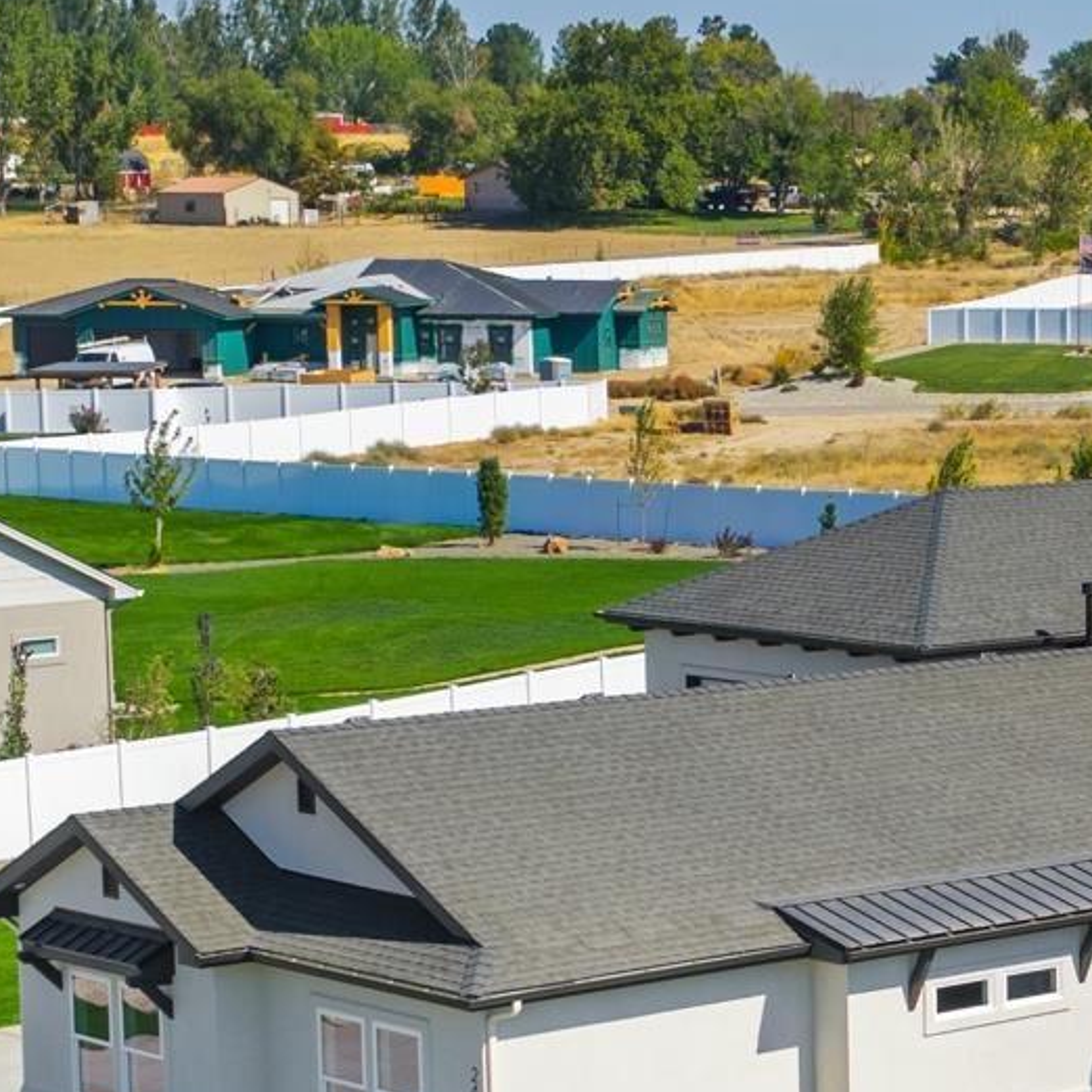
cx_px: 1385
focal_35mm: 114
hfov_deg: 14.7
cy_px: 782
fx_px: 4069
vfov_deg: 15.2
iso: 160
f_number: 2.8
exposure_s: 1/1250
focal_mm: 14.45
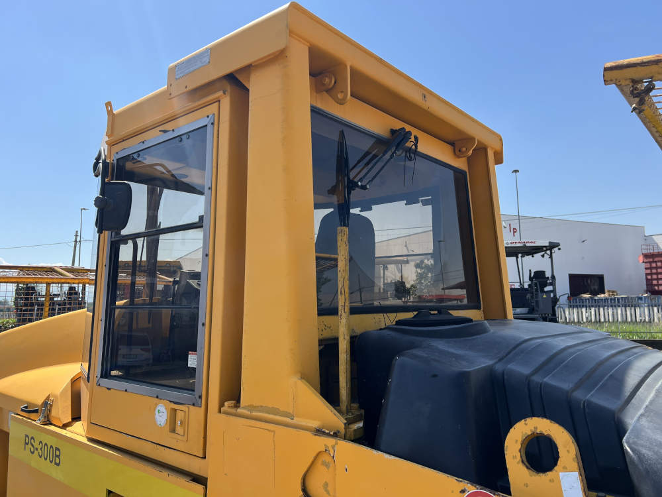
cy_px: 248
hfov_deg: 67.3
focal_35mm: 26
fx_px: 497
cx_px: 331
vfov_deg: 53.1
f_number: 1.5
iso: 50
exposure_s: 1/2841
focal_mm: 5.7
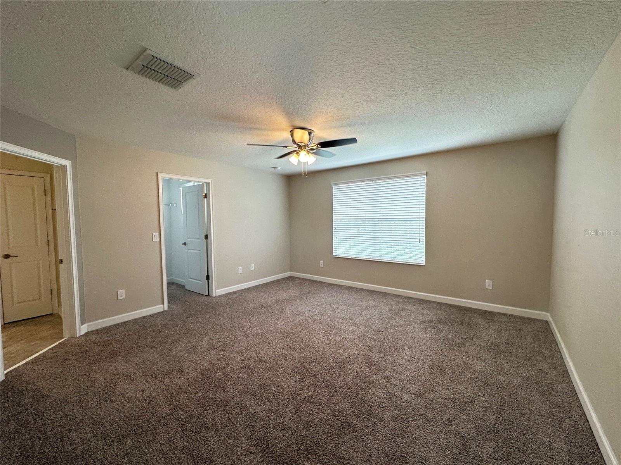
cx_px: 310
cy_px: 232
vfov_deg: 85.7
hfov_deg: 102.1
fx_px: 251
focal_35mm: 14
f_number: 2.2
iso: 125
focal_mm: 2.22
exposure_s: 1/120
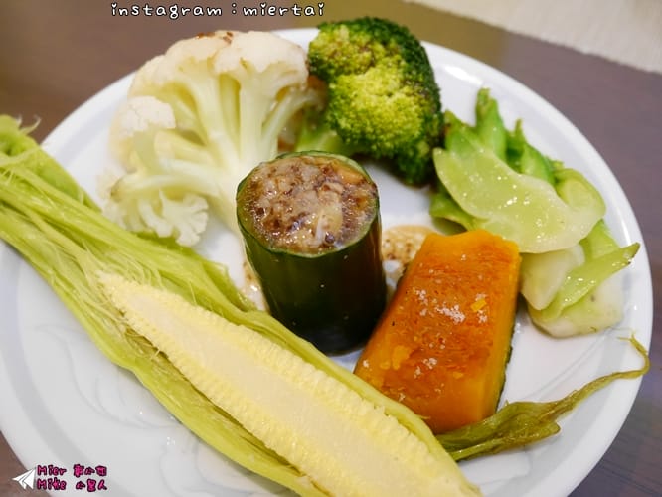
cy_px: 248
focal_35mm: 36
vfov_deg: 39.7
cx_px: 331
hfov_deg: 51.3
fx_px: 689
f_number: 4.2
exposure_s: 1/60
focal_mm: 18
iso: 2000
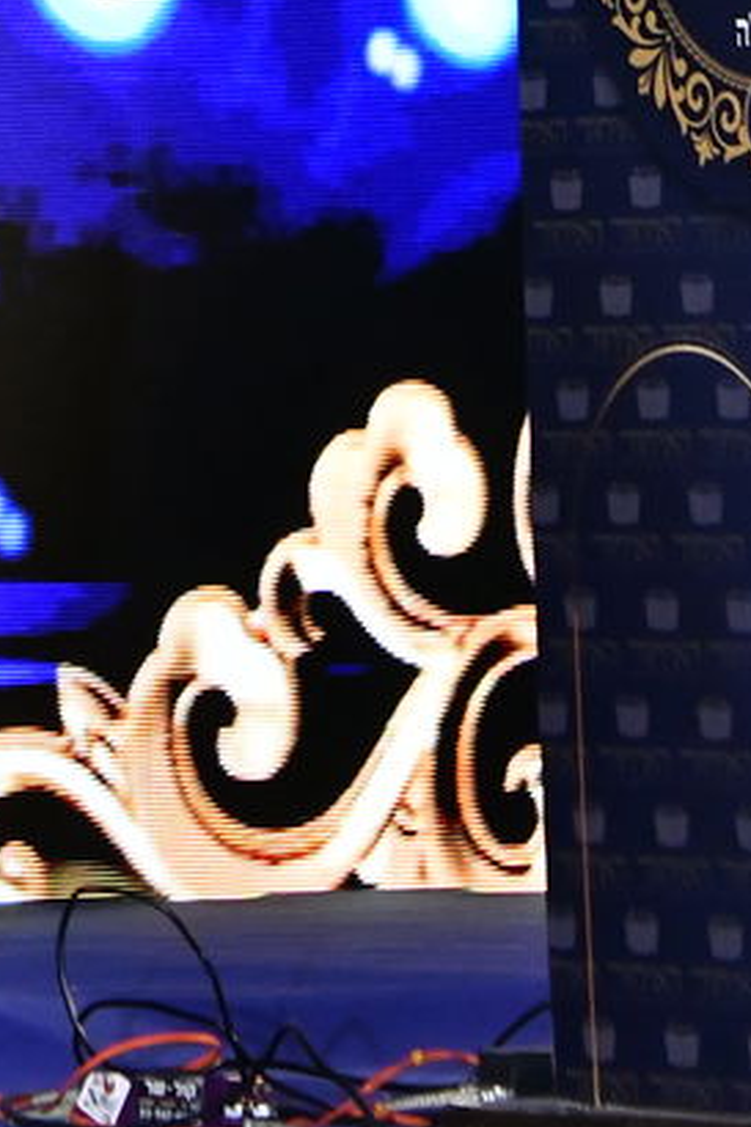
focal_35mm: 333
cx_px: -121
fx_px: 10428
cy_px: -1721
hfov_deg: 4.1
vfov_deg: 5.9
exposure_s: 1/160
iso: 1600
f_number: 5.6
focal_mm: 65
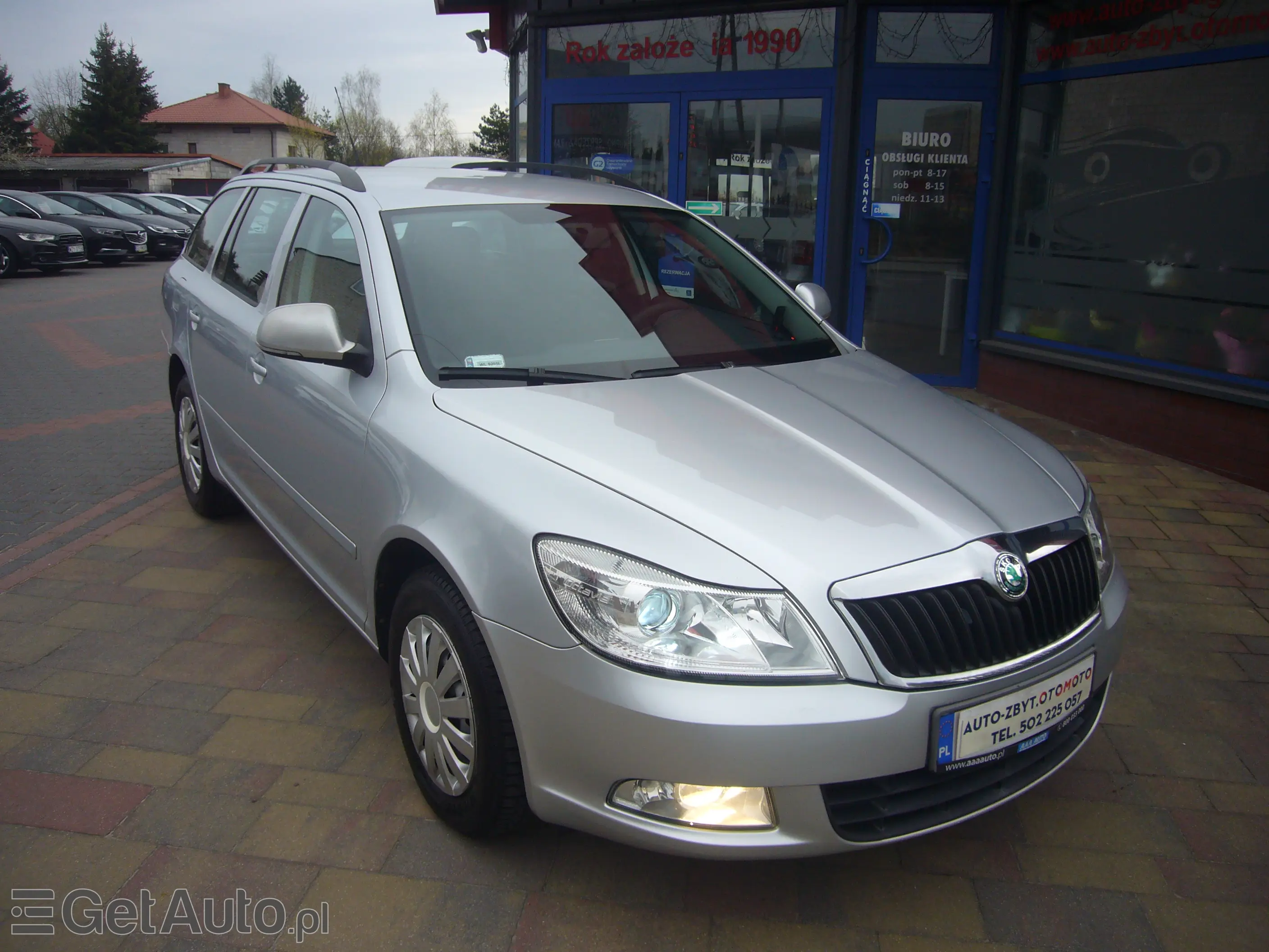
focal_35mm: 28
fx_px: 1026
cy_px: 476
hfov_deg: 63.4
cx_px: 634
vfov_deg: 49.7
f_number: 2.8
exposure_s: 1/320
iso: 80
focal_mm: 4.6
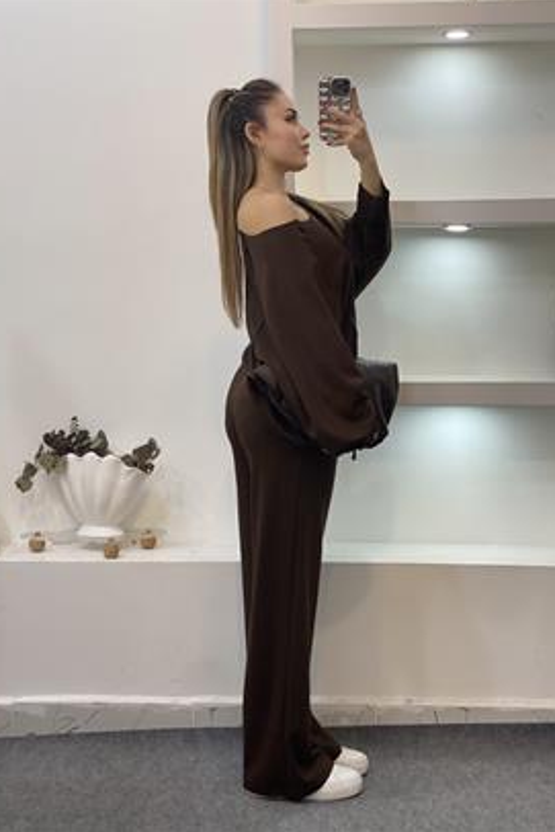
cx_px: 258
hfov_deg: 24.6
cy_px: 413
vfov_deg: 36.2
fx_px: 1271
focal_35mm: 55
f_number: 2
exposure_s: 1/100
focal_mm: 6
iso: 80
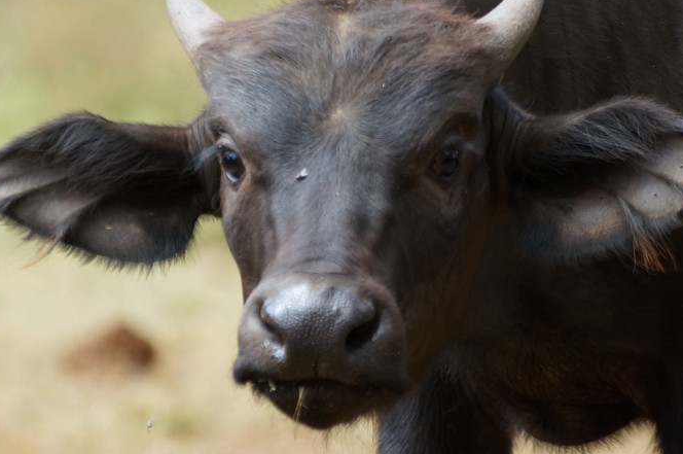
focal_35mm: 582
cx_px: 313
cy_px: 241
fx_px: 11028
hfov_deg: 3.5
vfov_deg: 2.4
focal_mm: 214
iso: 800
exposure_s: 1/640
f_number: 5.6
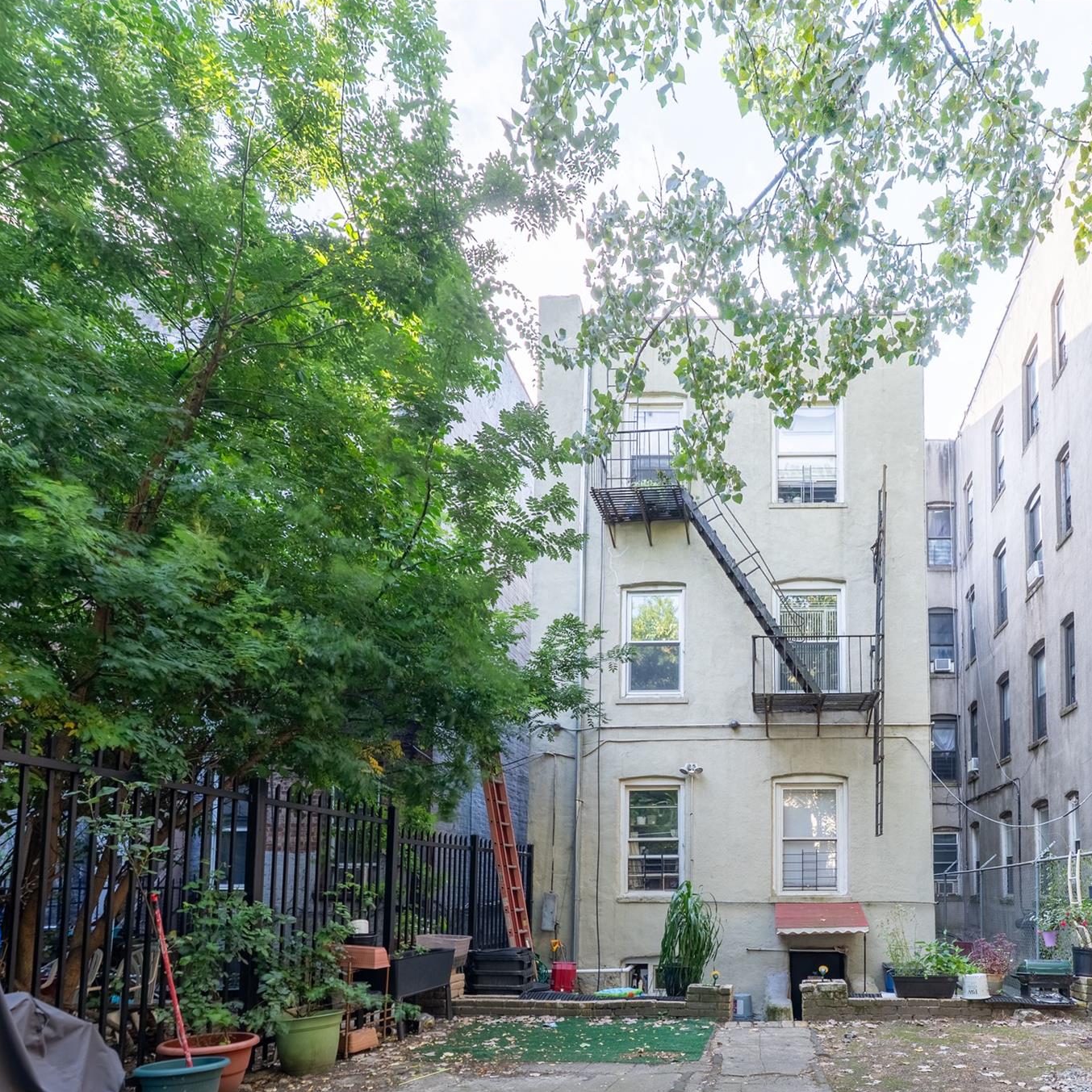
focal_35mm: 18
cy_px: 546
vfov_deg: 80.7
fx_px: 642
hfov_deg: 77.9
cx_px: 735
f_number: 8
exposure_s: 1/640
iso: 250
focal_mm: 14
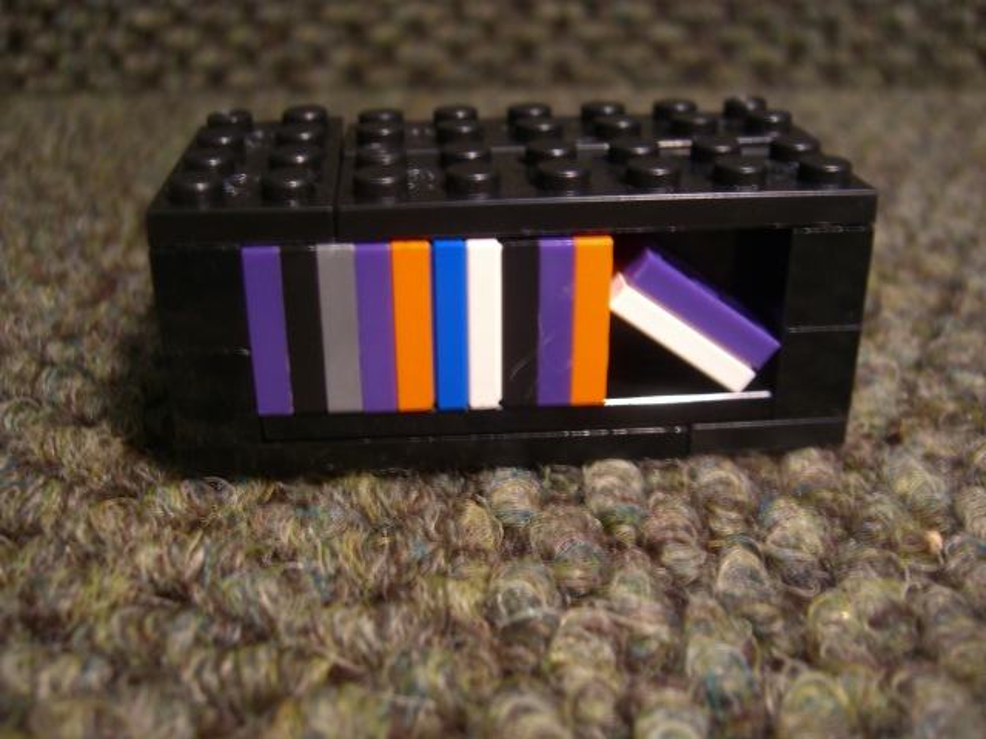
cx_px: 493
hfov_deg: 49.0
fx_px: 1082
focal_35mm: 38
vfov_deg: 37.7
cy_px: 370
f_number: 2.8
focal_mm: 7.9
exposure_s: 1/8
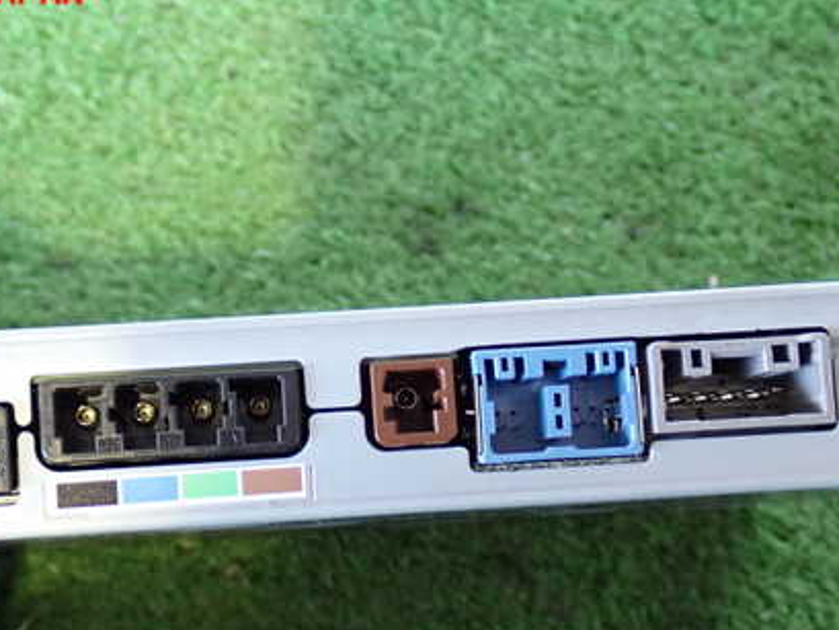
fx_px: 1673
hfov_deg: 28.1
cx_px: 326
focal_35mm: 69
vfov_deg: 21.2
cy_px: 427
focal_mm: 8.4
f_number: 3.1
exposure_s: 1/25
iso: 800
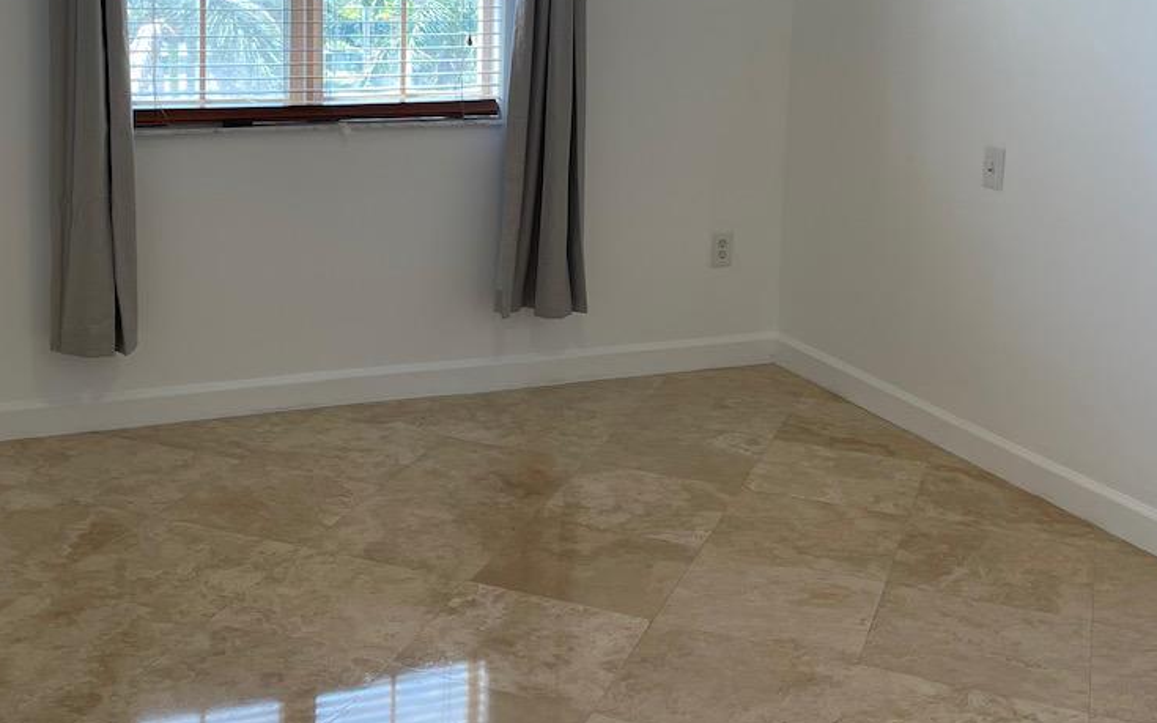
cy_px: 128
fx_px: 1513
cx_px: 414
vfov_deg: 26.3
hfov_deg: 41.5
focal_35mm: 48
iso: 32
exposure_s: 1/133
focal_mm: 5.1
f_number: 1.6
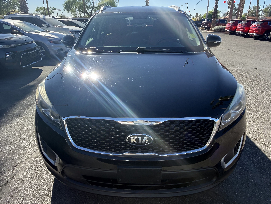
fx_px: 188
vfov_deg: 56.8
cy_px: 102
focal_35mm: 24
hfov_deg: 71.6
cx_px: 136
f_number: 2.2
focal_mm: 2.22
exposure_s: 1/801
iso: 64
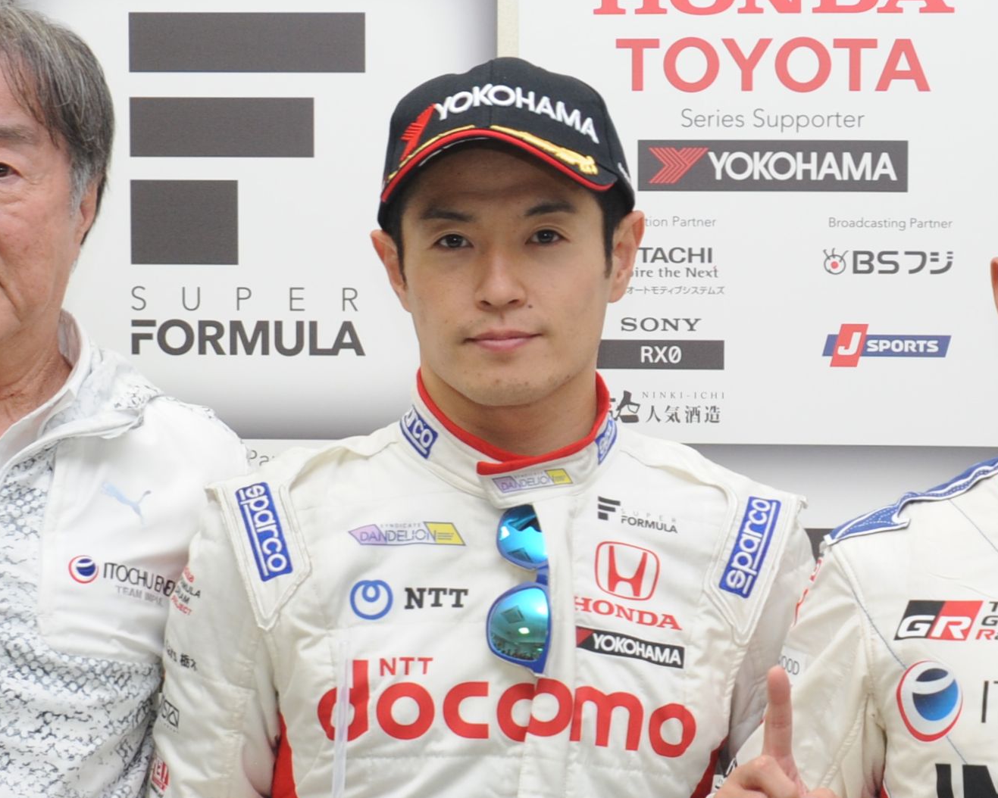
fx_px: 2688
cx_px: 870
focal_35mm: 91
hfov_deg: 20.7
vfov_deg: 16.8
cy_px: 615
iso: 800
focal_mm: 35
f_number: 6.7
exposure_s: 1/60
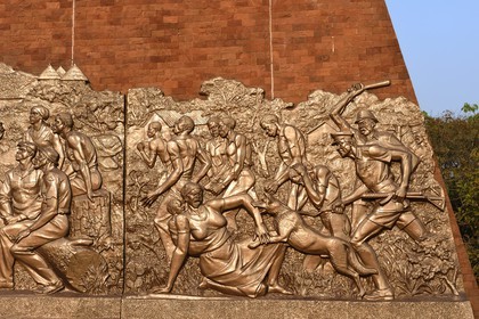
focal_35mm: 78
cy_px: 160
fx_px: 1038
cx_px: 240
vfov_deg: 17.5
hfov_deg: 26.0
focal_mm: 78
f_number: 9
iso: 200
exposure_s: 1/320
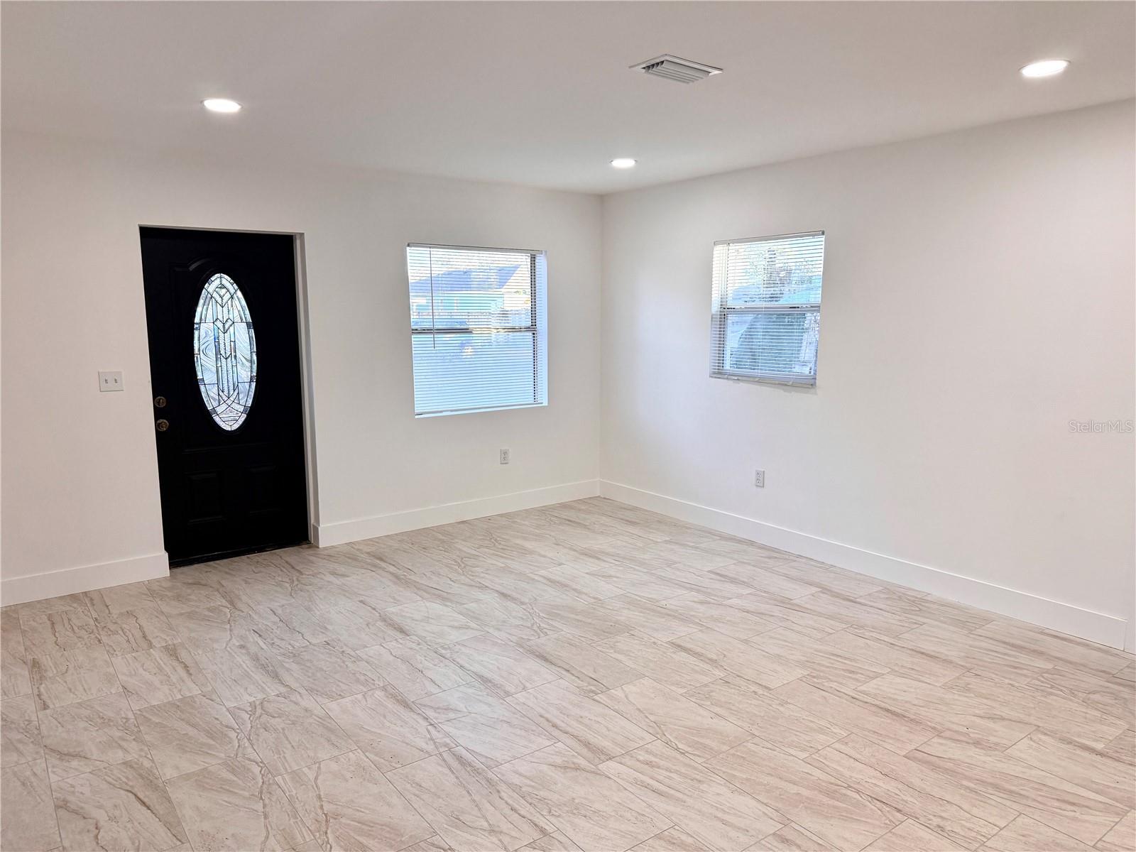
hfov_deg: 71.6
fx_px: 788
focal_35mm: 24
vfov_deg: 56.8
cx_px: 568
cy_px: 426
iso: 160
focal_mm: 6.76
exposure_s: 1/233
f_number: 1.78
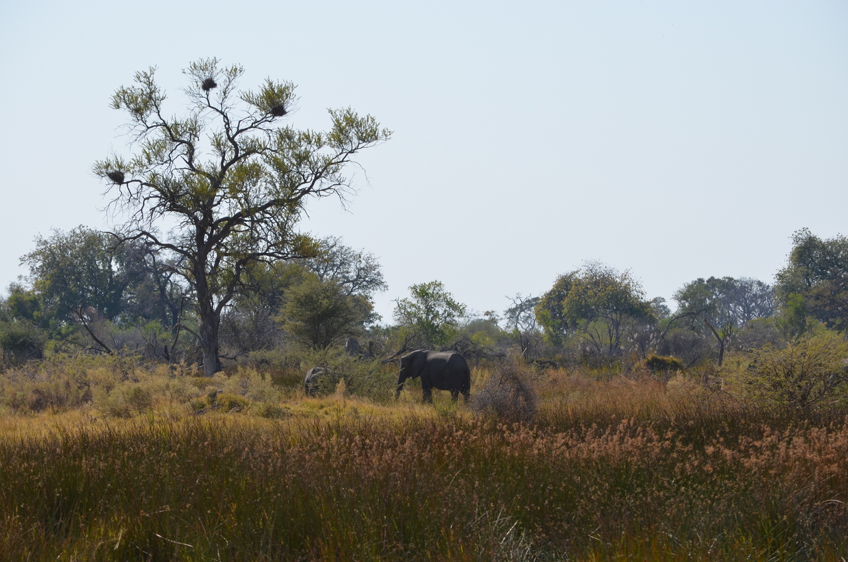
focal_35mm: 210
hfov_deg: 9.8
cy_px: 281
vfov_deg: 6.5
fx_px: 4937
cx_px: 424
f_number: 7.1
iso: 200
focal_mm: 140
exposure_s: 1/800
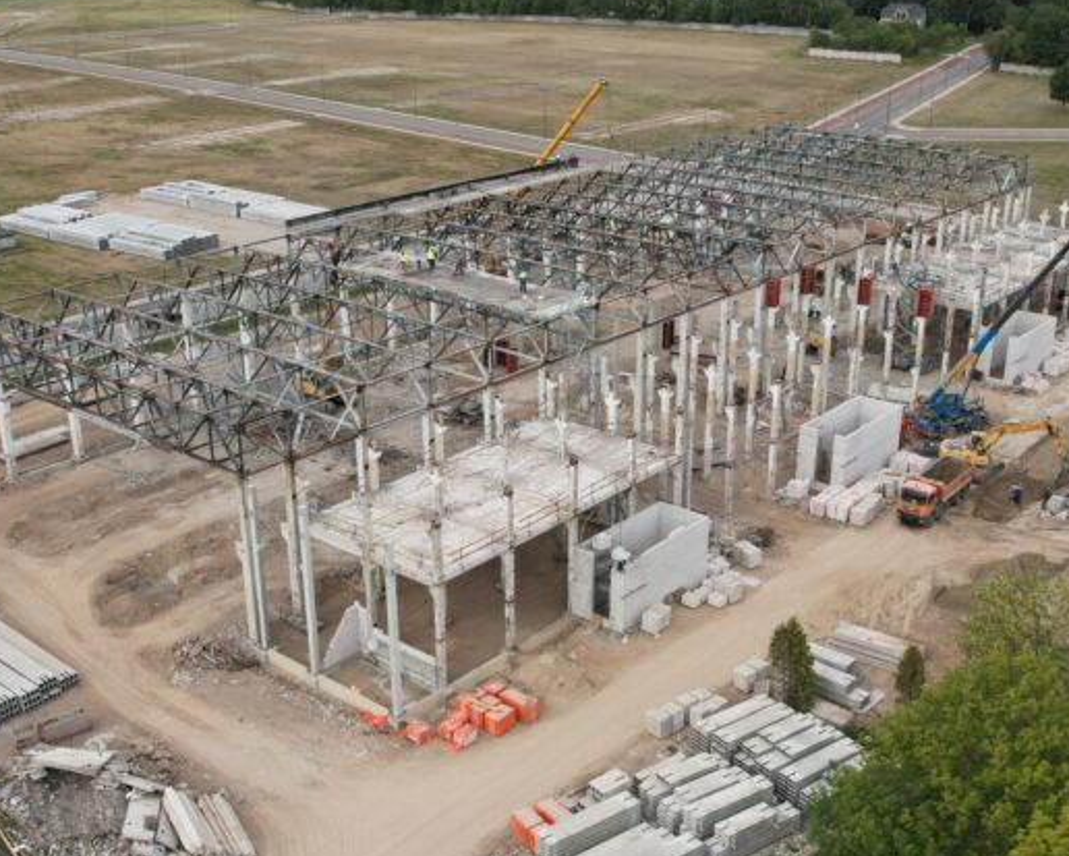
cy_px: 482
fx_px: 1297
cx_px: 539
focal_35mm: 41
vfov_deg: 36.4
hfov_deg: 44.8
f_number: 2.8
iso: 120
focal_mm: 8.38
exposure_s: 1/1250
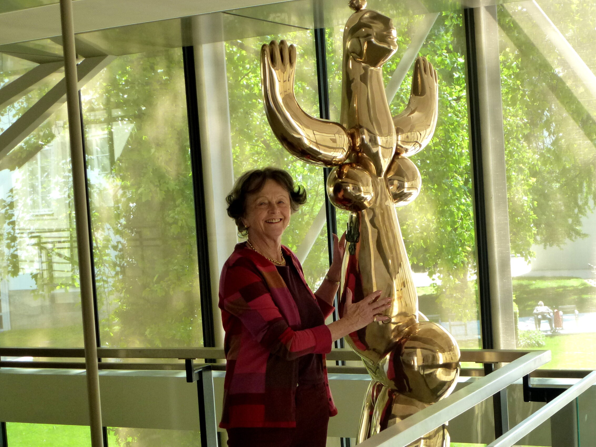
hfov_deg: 28.2
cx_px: 282
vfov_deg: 21.3
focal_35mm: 69
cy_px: 248
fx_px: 1188
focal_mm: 10.9
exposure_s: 1/80
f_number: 4.5
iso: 250
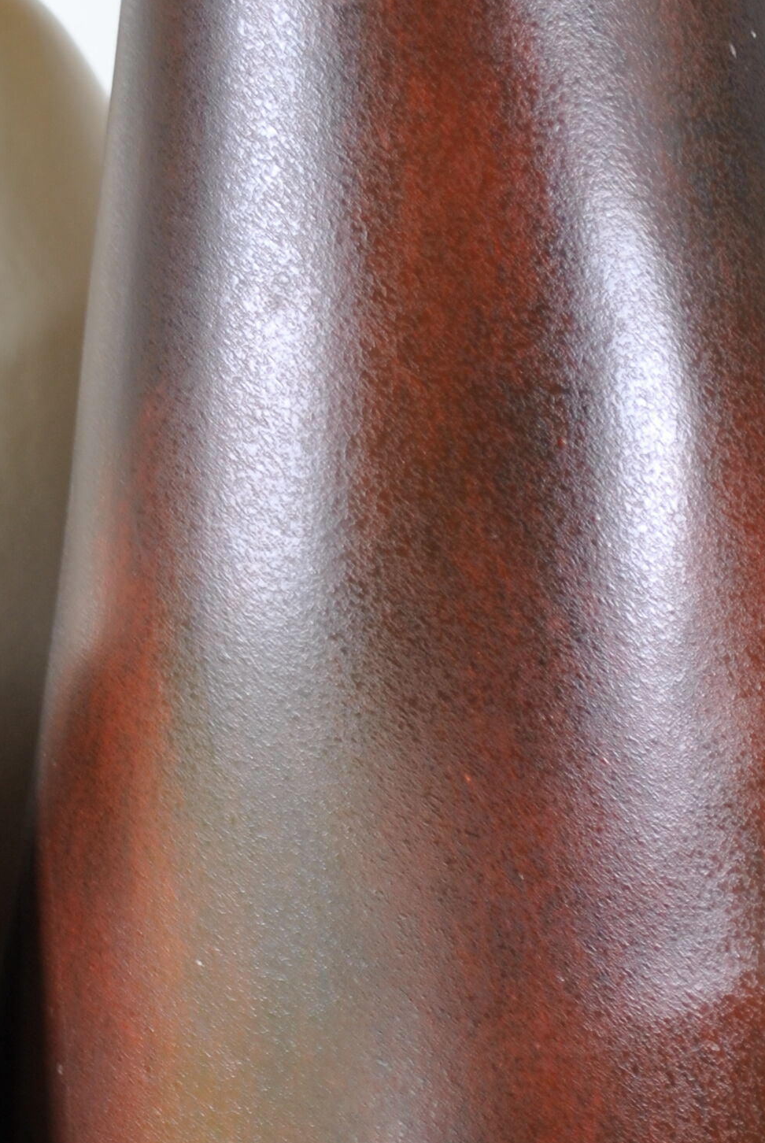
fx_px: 4577
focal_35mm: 144
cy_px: 582
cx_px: 250
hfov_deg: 9.5
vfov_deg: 14.2
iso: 100
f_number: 5
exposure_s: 1/30
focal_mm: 36
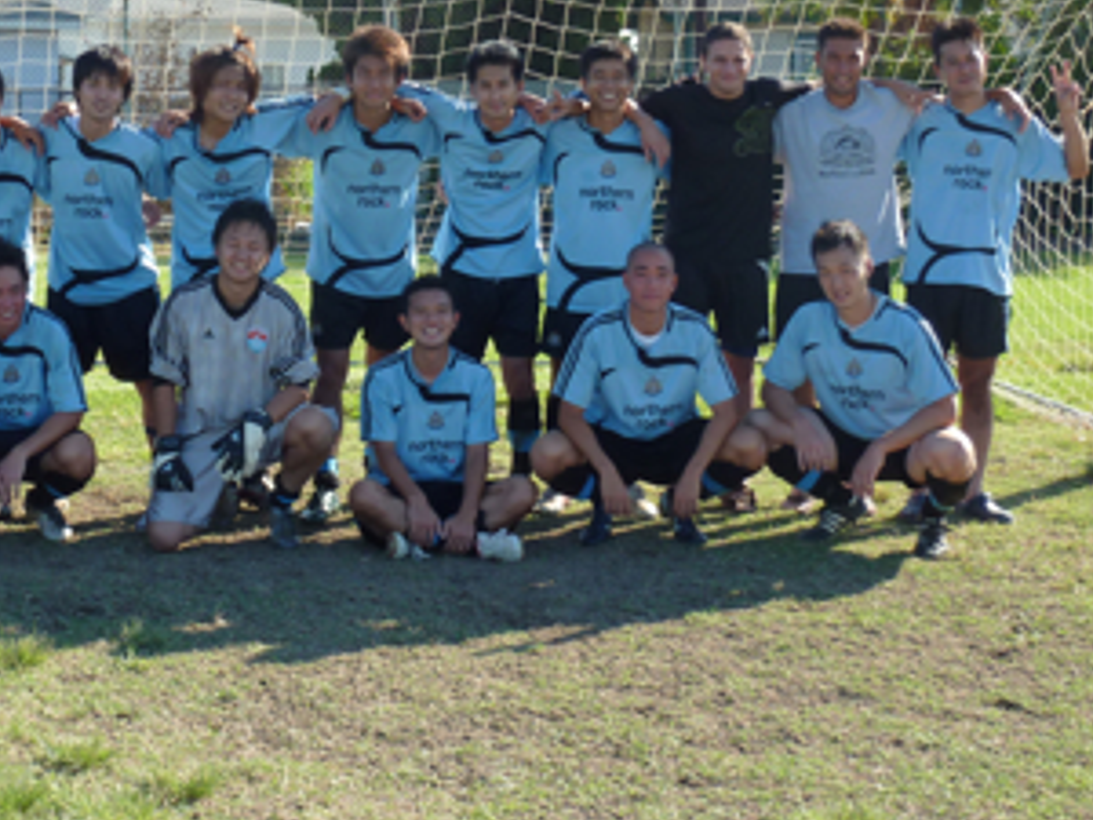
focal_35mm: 72
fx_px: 2273
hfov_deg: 26.6
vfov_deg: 20.3
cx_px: 259
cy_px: 197
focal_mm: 7.3
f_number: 3.7
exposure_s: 1/250
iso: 80
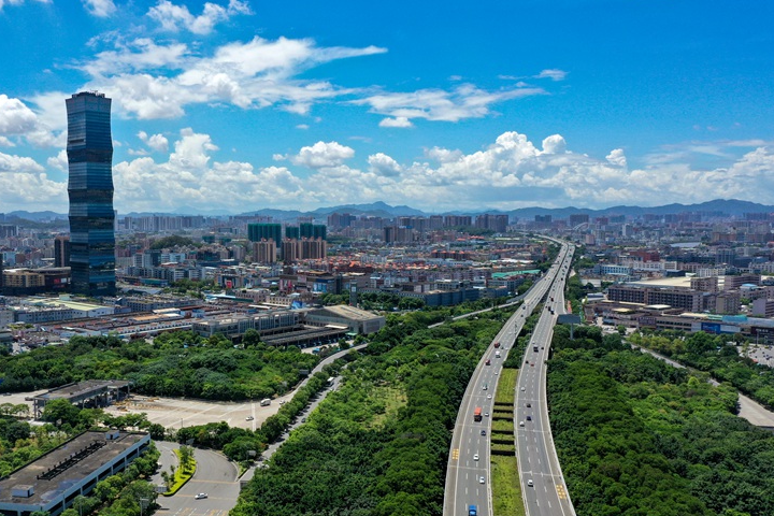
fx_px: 752
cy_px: 280
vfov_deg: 37.8
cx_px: 315
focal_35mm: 35
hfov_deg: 54.1
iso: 100
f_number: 8
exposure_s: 1/320
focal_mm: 10.26
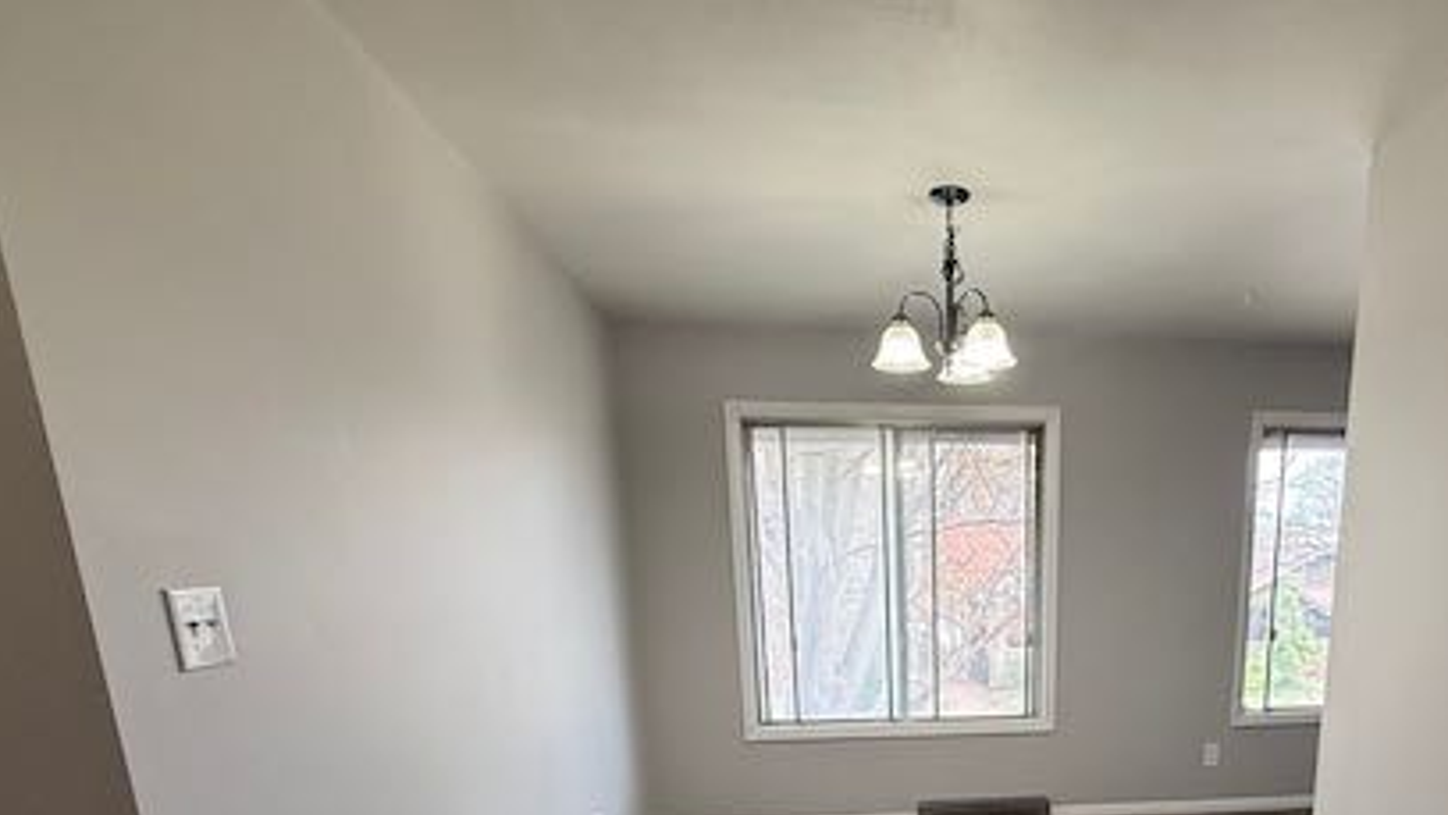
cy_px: 794
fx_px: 922
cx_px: 989
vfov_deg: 42.1
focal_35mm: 24
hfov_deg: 73.5
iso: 200
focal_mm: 2.22
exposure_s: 1/120
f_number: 2.2
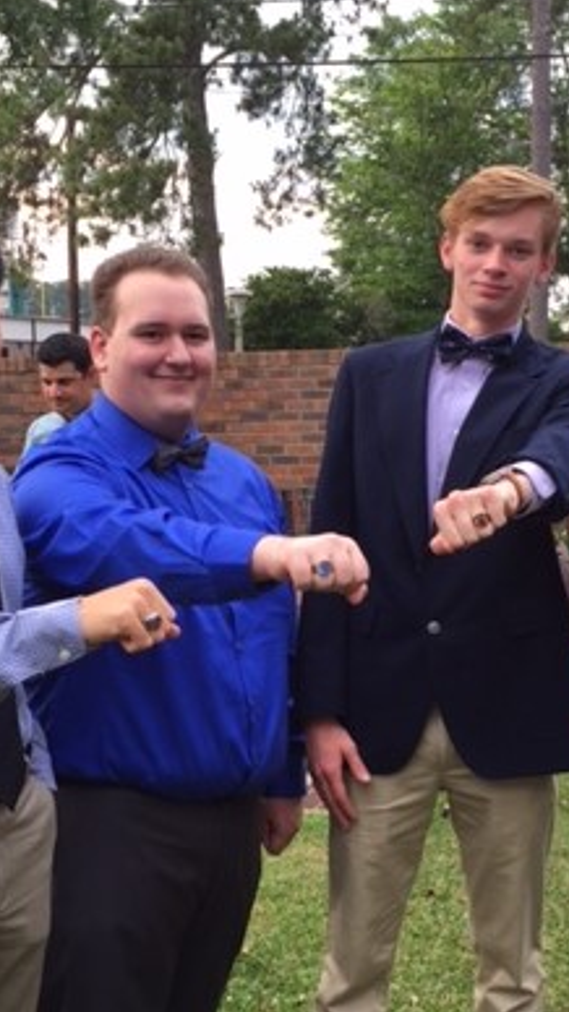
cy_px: 631
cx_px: 355
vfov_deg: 41.8
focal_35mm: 49
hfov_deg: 24.3
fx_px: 1315
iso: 32
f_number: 2.2
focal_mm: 4.15
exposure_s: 1/60
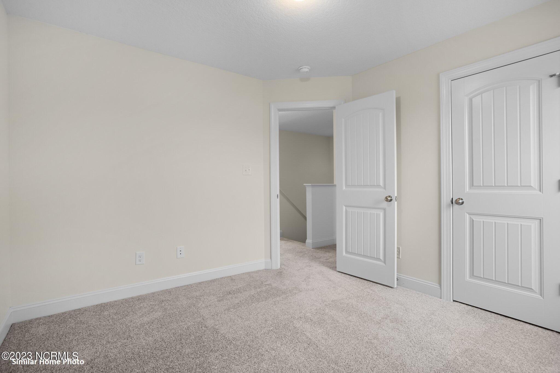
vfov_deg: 70.4
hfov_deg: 93.3
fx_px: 264
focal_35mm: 17
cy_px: 186
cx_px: 280
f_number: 8
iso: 320
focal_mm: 17
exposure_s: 1/5
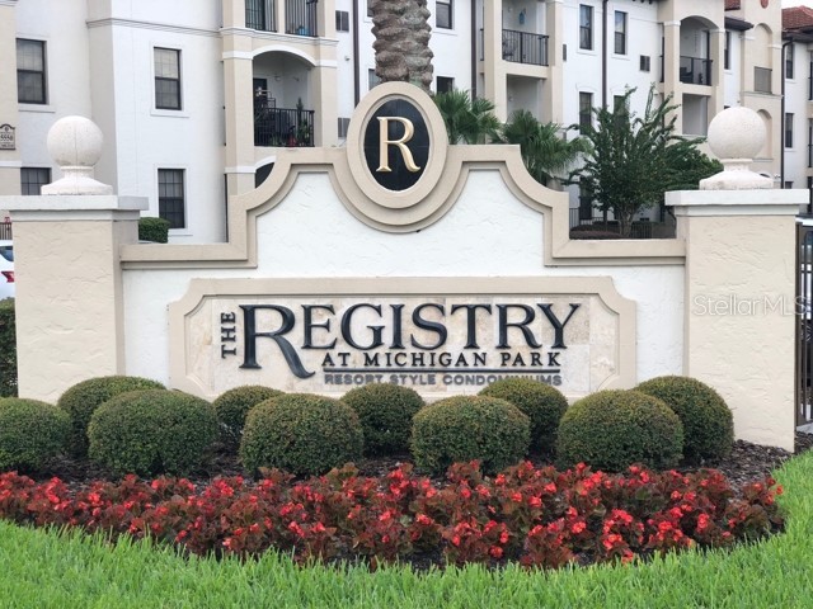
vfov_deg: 25.7
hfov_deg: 33.8
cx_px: 406
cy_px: 304
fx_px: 1339
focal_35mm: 57
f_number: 2.8
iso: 20
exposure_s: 1/261
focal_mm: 6.6
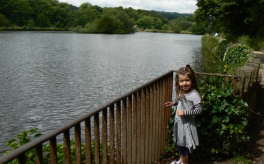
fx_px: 280
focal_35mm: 39
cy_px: 66
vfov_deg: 32.6
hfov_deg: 50.4
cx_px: 134
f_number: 5.6
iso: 80
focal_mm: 6
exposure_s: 1/400
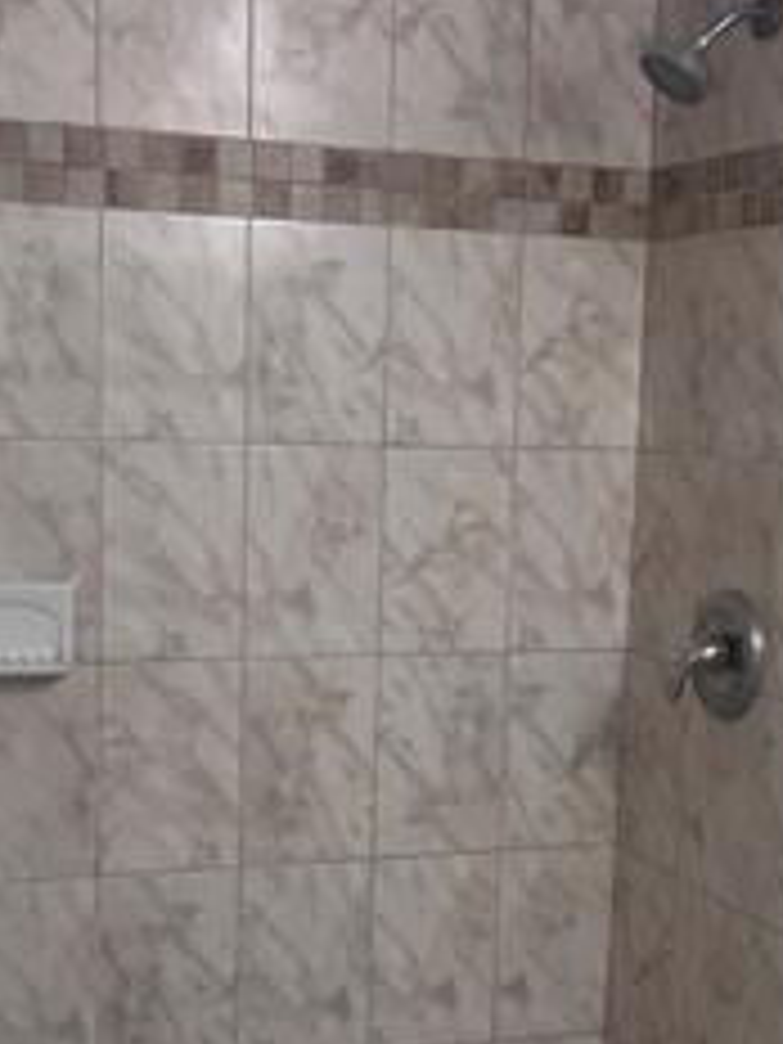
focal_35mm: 62
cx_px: 423
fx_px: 1870
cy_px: 680
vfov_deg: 31.0
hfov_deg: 23.6
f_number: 1.78
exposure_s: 1/120
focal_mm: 6.86
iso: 125
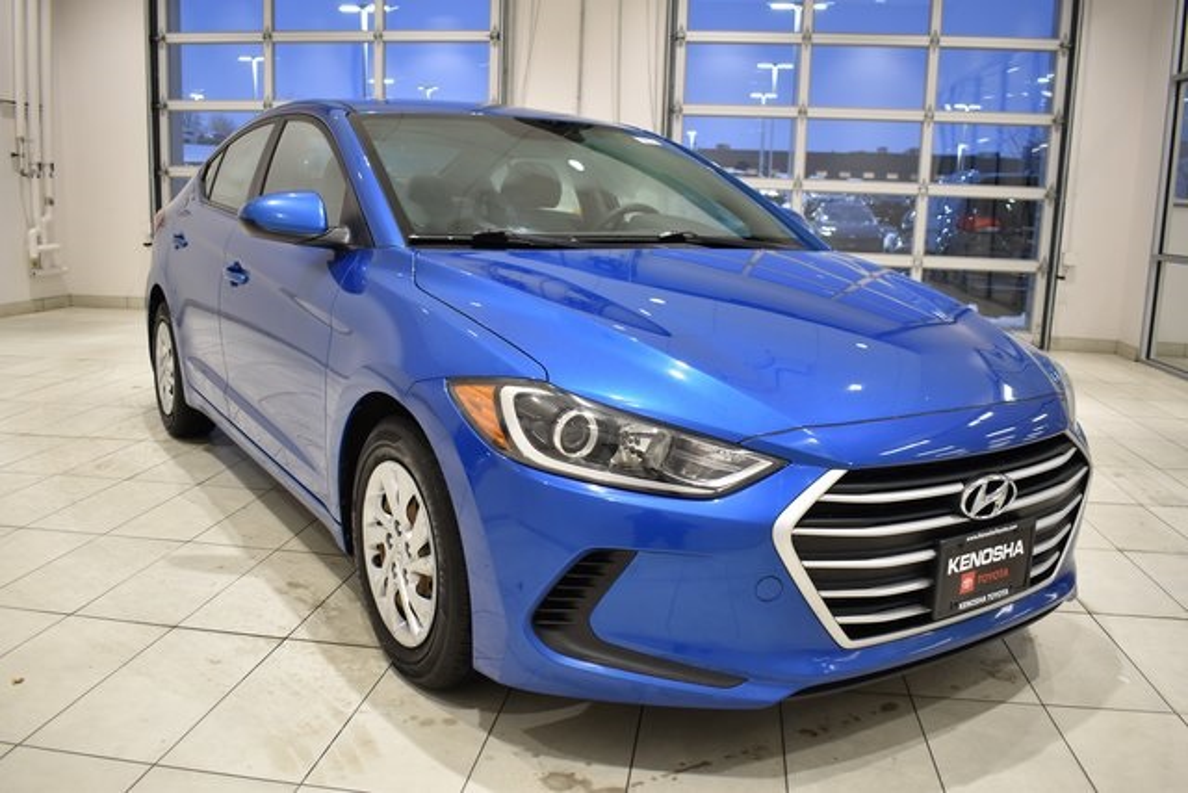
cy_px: 396
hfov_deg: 61.9
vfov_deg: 43.6
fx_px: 990
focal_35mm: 30
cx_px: 594
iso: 280
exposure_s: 1/30
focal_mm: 20
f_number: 3.8
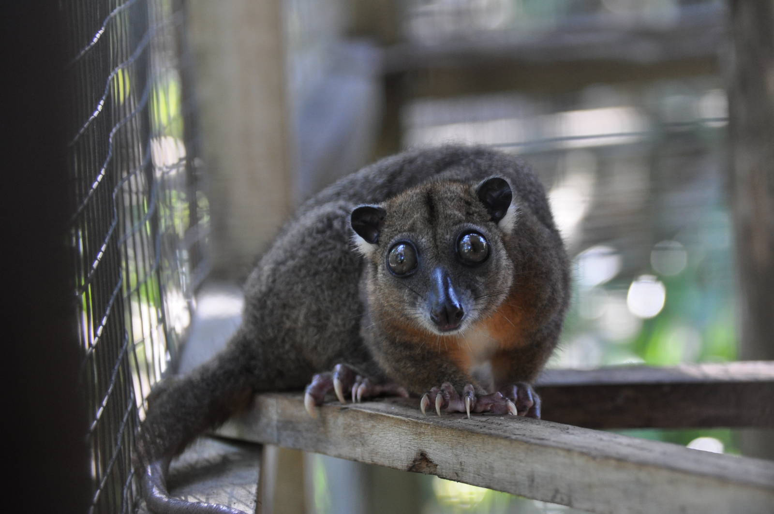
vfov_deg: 8.7
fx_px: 3382
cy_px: 257
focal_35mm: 158
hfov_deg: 13.1
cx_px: 387
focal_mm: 105
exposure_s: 1/60
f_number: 5.6
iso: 800
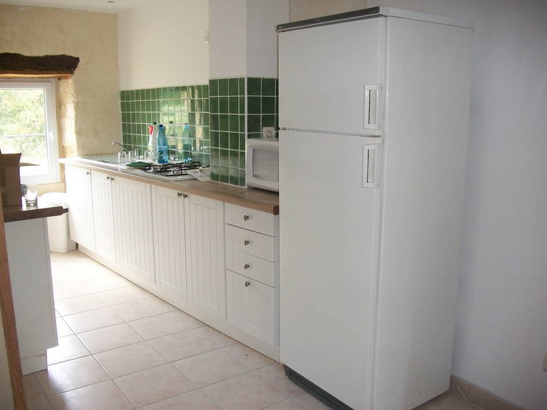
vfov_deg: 44.1
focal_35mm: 32
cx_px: 274
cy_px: 205
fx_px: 506
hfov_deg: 56.8
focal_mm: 5.7
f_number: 2.9
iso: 160
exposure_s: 1/30
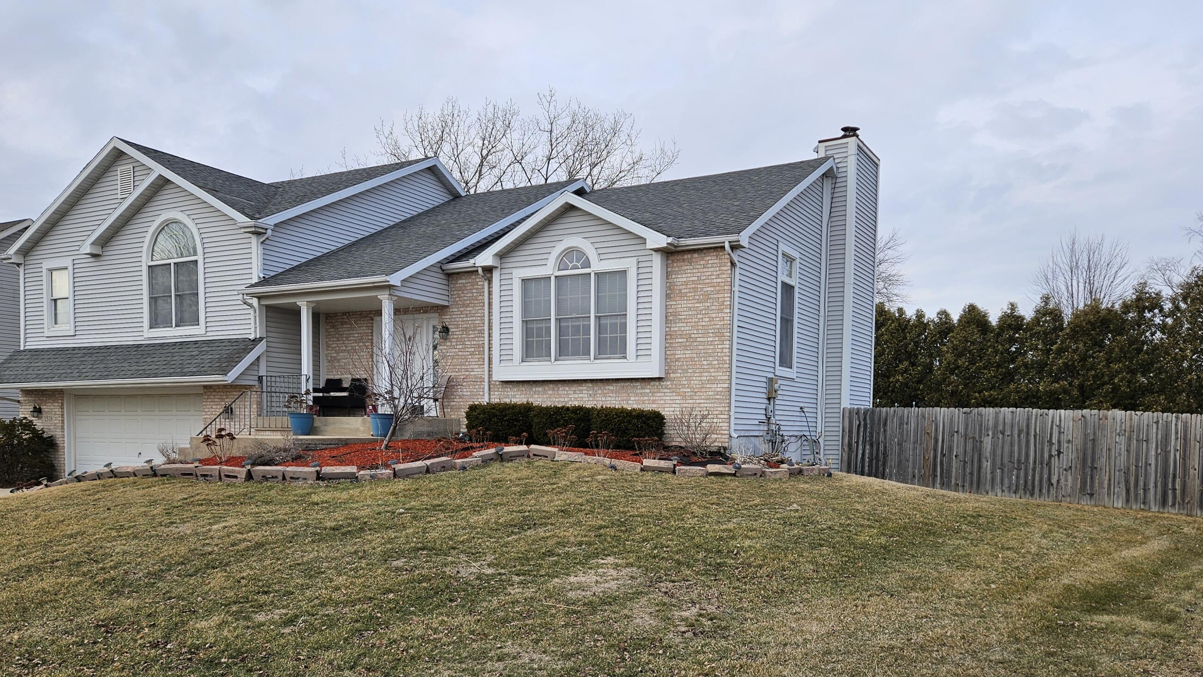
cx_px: 598
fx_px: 925
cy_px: 454
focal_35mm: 29
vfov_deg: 39.7
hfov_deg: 66.1
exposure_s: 1/1182
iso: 25
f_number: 1.8
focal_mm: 5.4
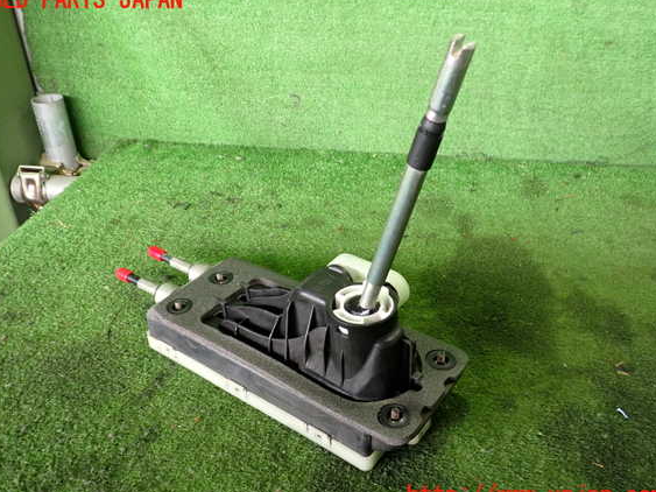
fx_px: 606
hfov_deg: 56.8
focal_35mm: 32
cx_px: 320
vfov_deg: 44.1
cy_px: 248
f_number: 2.3
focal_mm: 5.4
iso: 250
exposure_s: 1/30
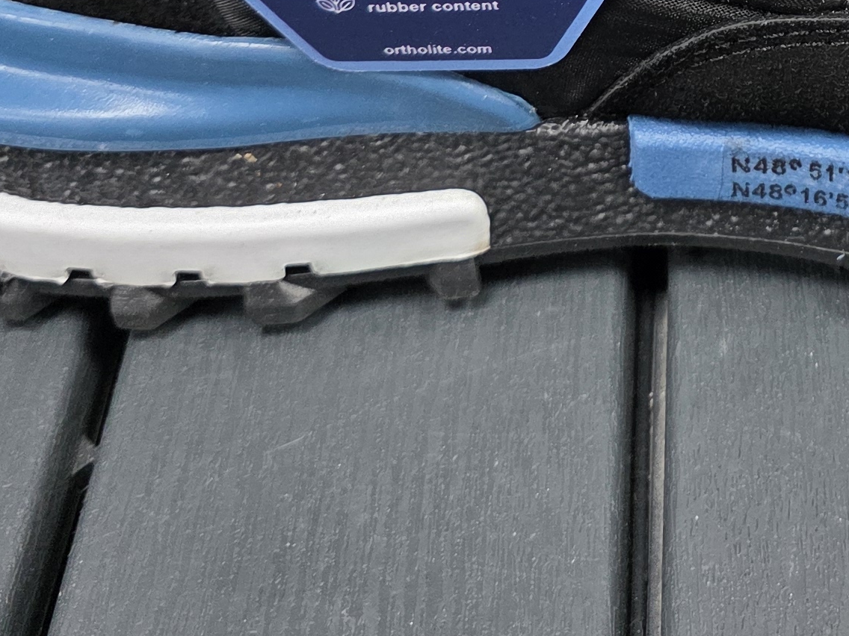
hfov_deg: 23.2
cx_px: 830
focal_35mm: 81
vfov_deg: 16.4
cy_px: -348
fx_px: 1987
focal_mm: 6.3
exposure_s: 1/100
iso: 250
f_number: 1.7
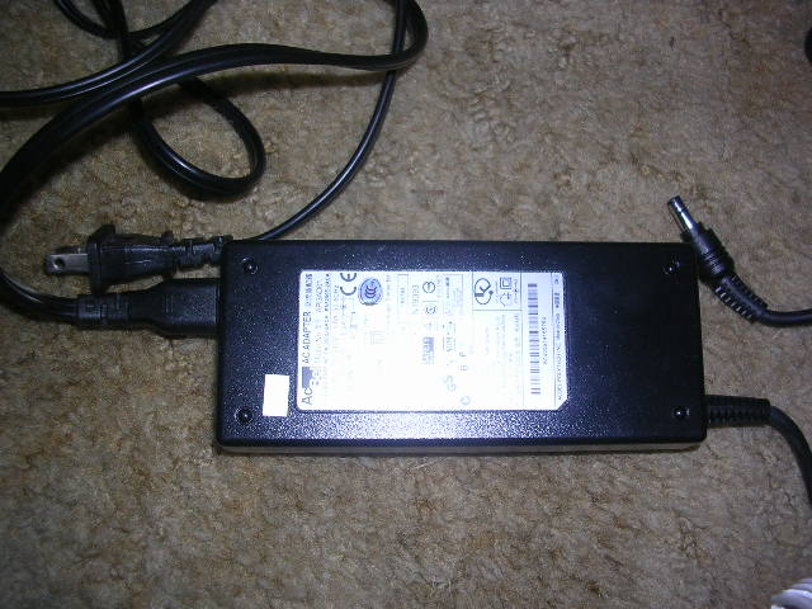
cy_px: 304
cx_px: 406
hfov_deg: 49.0
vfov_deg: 37.7
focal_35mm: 38
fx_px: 891
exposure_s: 1/60.1
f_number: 2.8
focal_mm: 5.8
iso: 50
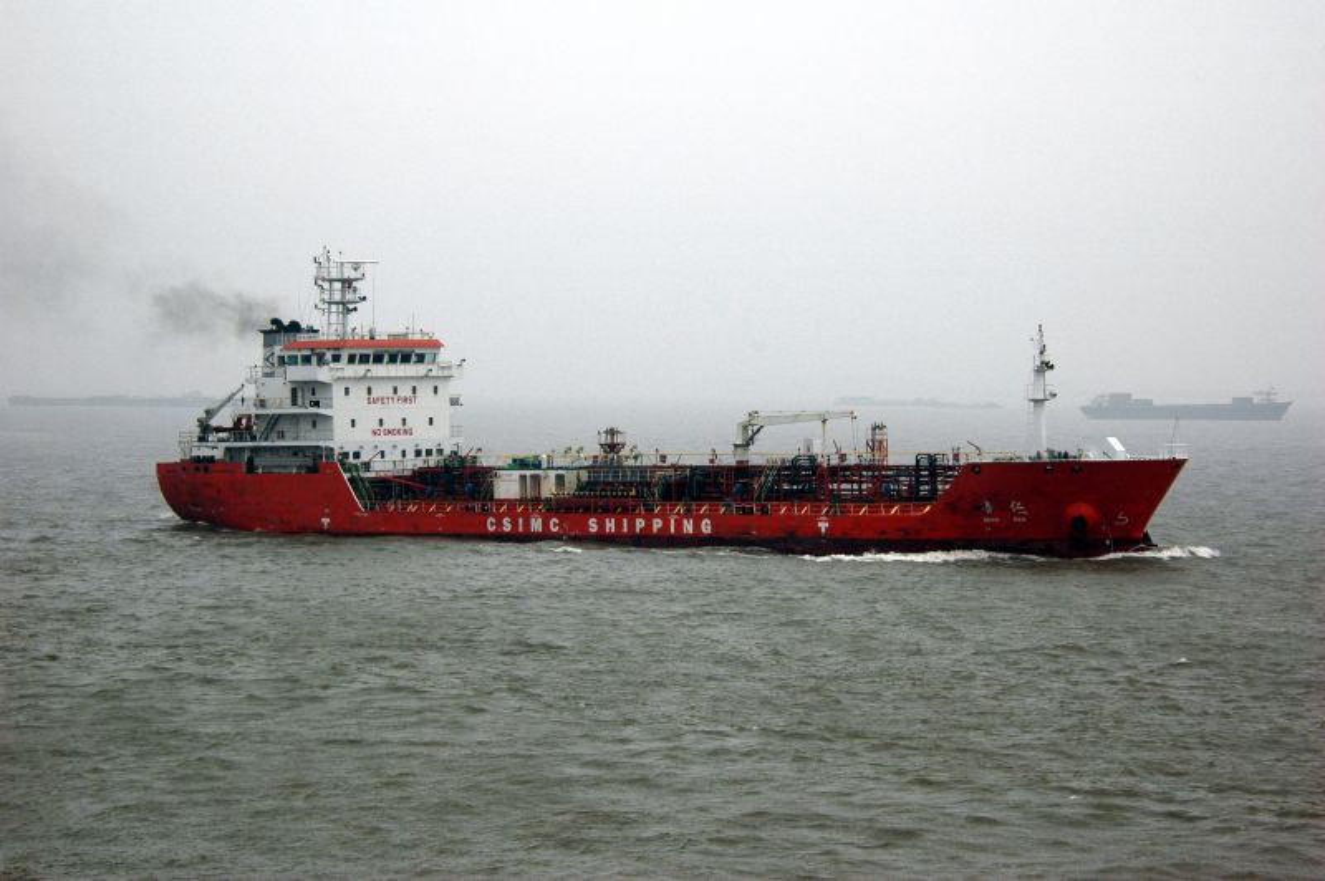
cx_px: 662
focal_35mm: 102
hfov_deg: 20.0
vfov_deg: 13.4
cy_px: 440
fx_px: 3751
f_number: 7.1
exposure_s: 1/200
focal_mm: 68
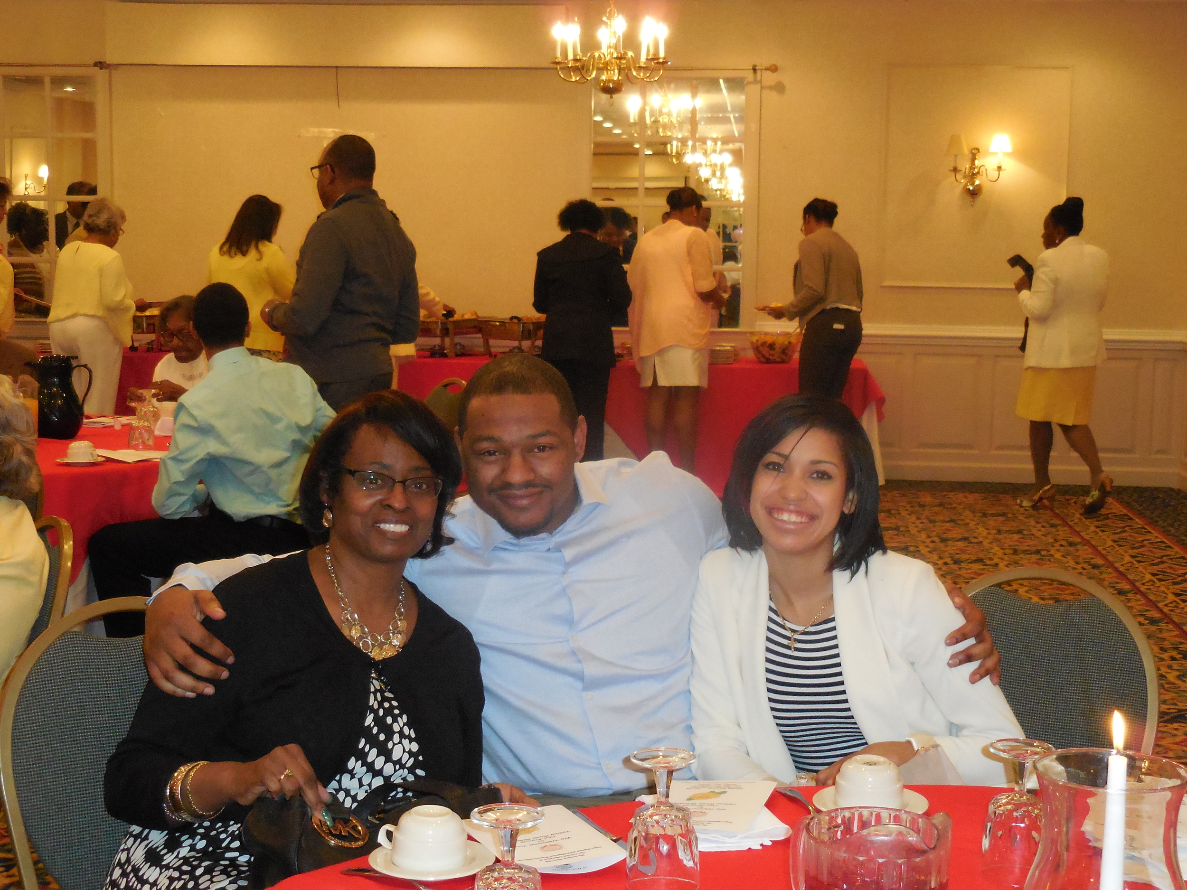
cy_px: 445
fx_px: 1783
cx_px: 594
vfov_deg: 28.0
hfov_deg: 36.8
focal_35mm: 52
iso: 1000
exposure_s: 1/60
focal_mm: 9.4
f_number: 4.3
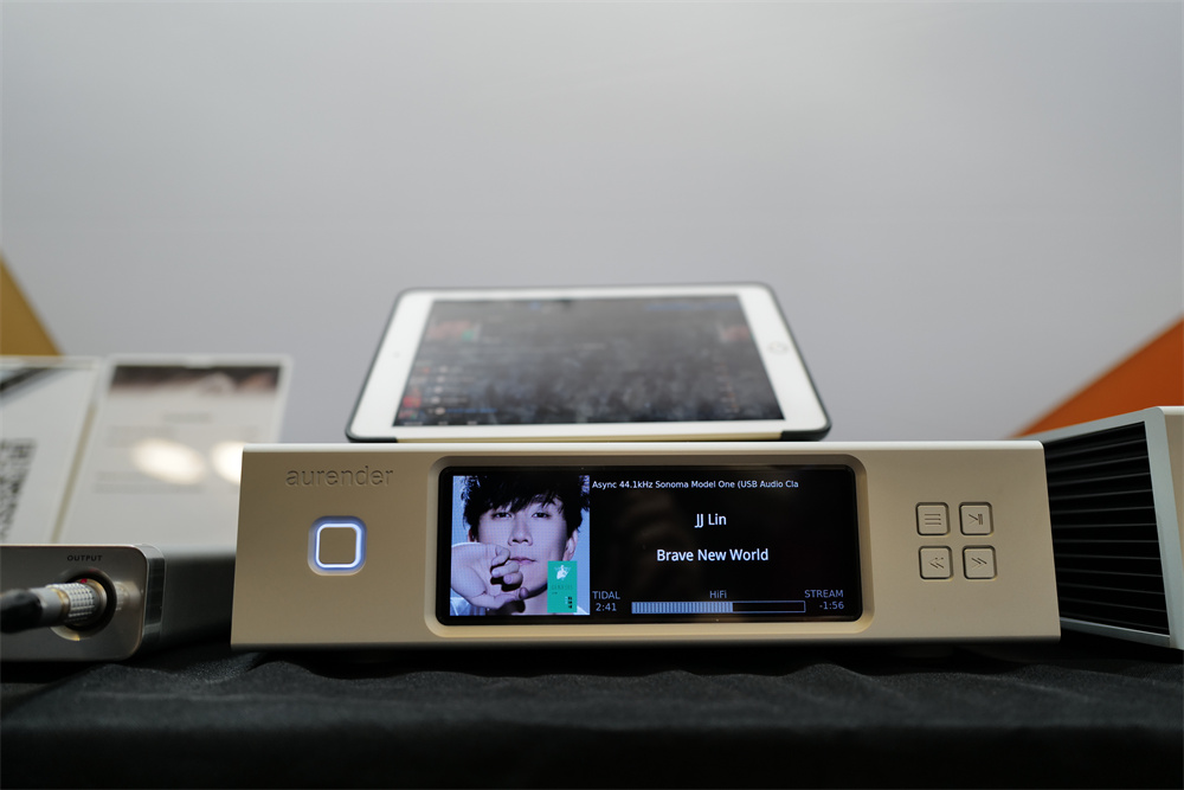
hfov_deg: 65.5
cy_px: 395
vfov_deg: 46.4
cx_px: 592
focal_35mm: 28
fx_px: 921
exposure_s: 1/125
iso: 400
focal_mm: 28
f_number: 2.5
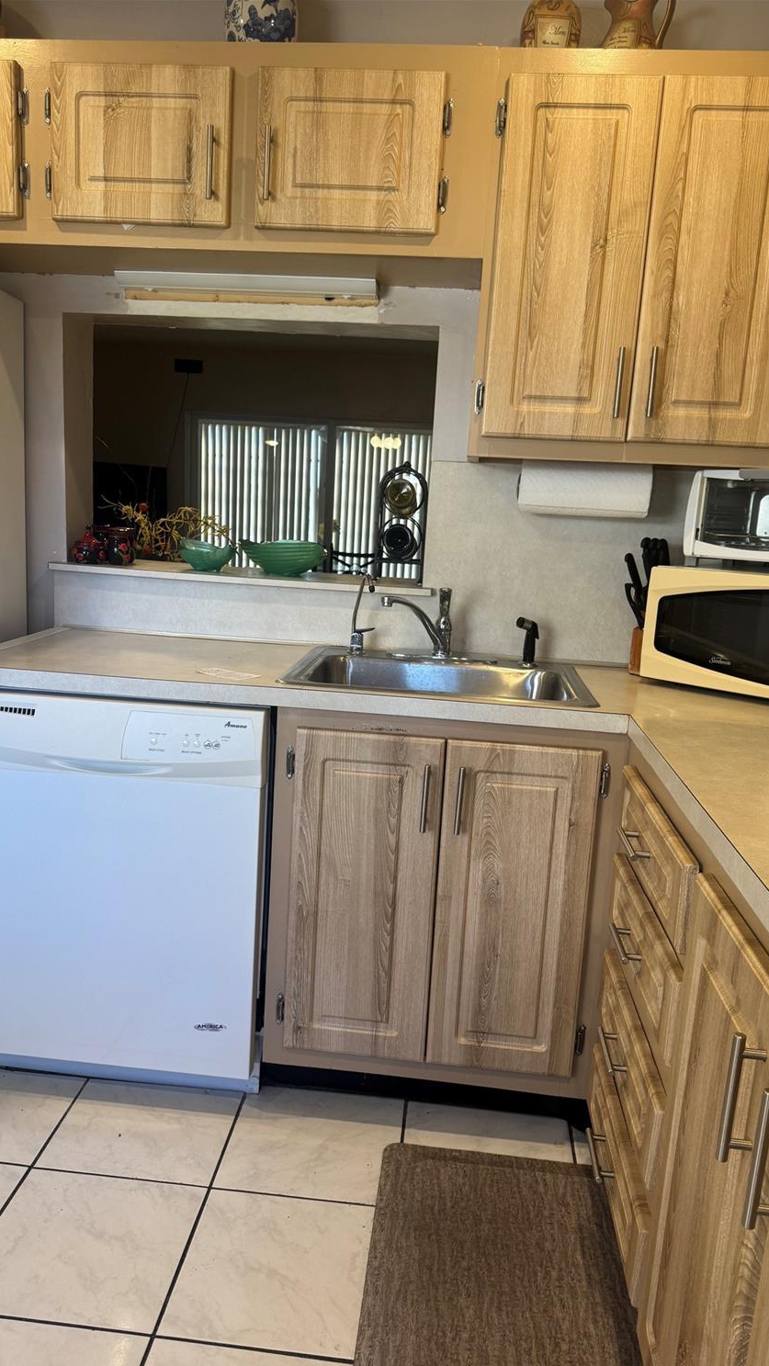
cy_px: 705
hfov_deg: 42.9
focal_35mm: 27
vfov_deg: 69.8
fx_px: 978
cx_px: 370
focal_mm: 6.76
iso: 100
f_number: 1.78
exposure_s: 1/120
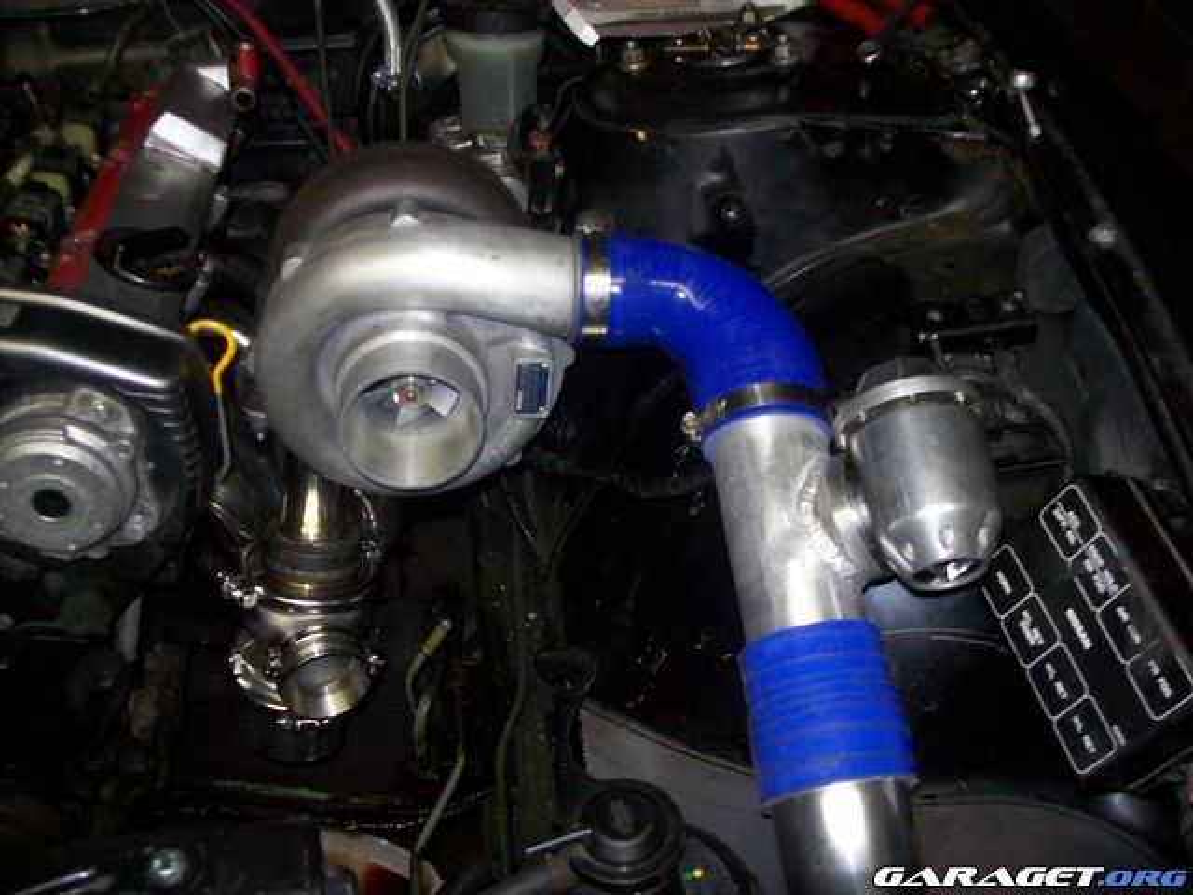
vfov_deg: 39.7
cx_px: 596
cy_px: 448
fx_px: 1241
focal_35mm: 36
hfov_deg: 51.4
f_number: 2.7
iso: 200
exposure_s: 1/64
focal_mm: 6
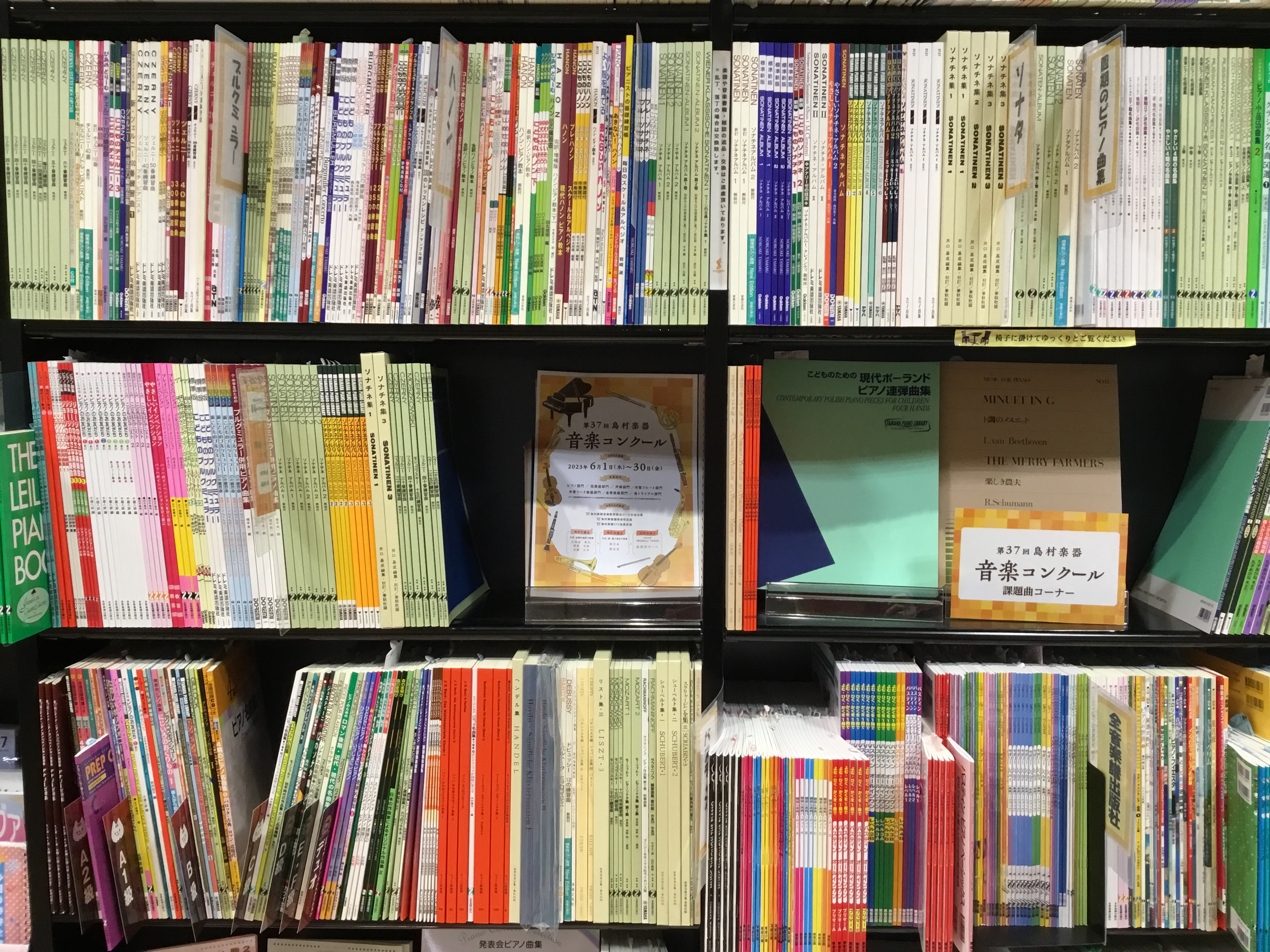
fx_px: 1137
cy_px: 476
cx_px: 635
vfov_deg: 45.4
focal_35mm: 31
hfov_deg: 58.4
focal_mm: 3.3
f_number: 2.4
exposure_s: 1/30
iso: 80
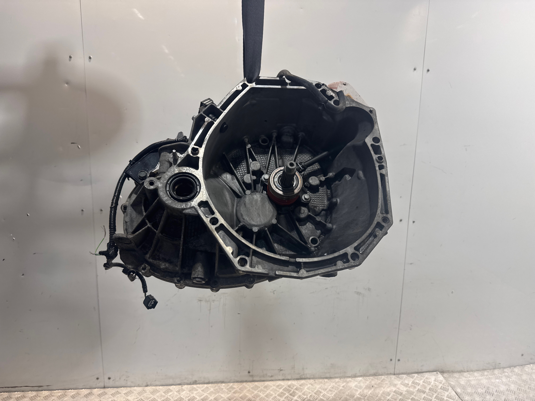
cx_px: 268
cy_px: 200
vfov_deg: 56.8
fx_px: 371
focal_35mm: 24
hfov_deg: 71.6
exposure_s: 1/100
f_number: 1.78
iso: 64
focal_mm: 6.76
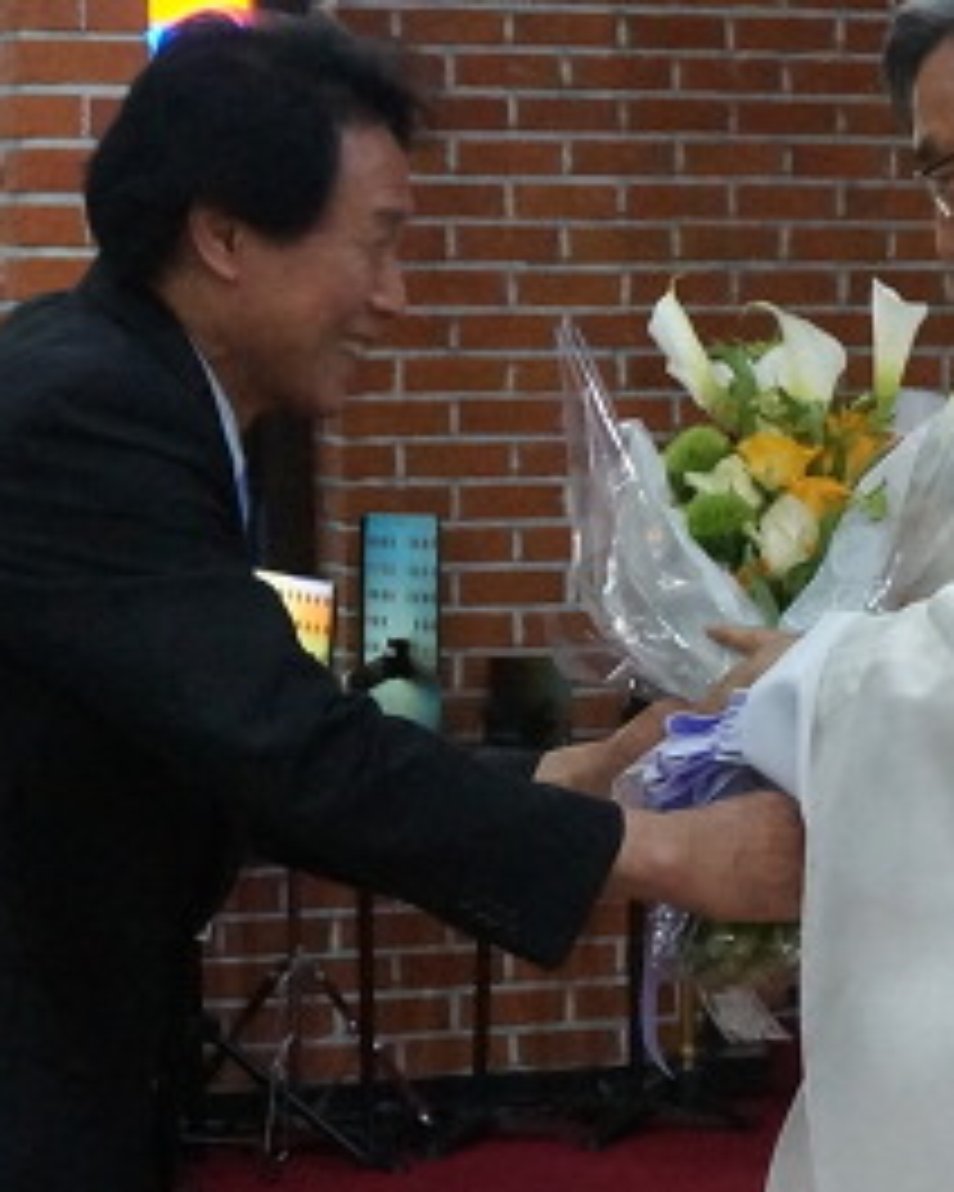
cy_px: 774
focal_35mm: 147
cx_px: 1184
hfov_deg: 10.3
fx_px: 5182
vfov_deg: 13.1
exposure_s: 1/125
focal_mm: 27
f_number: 4.5
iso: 3200
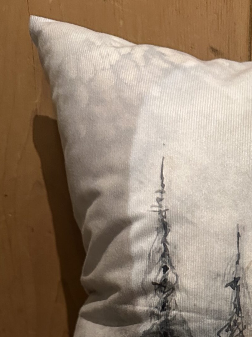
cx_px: 297
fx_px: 553
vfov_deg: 31.0
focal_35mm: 57
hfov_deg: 23.6
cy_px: 345
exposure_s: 1/33
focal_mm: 6.86
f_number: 1.78
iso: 640
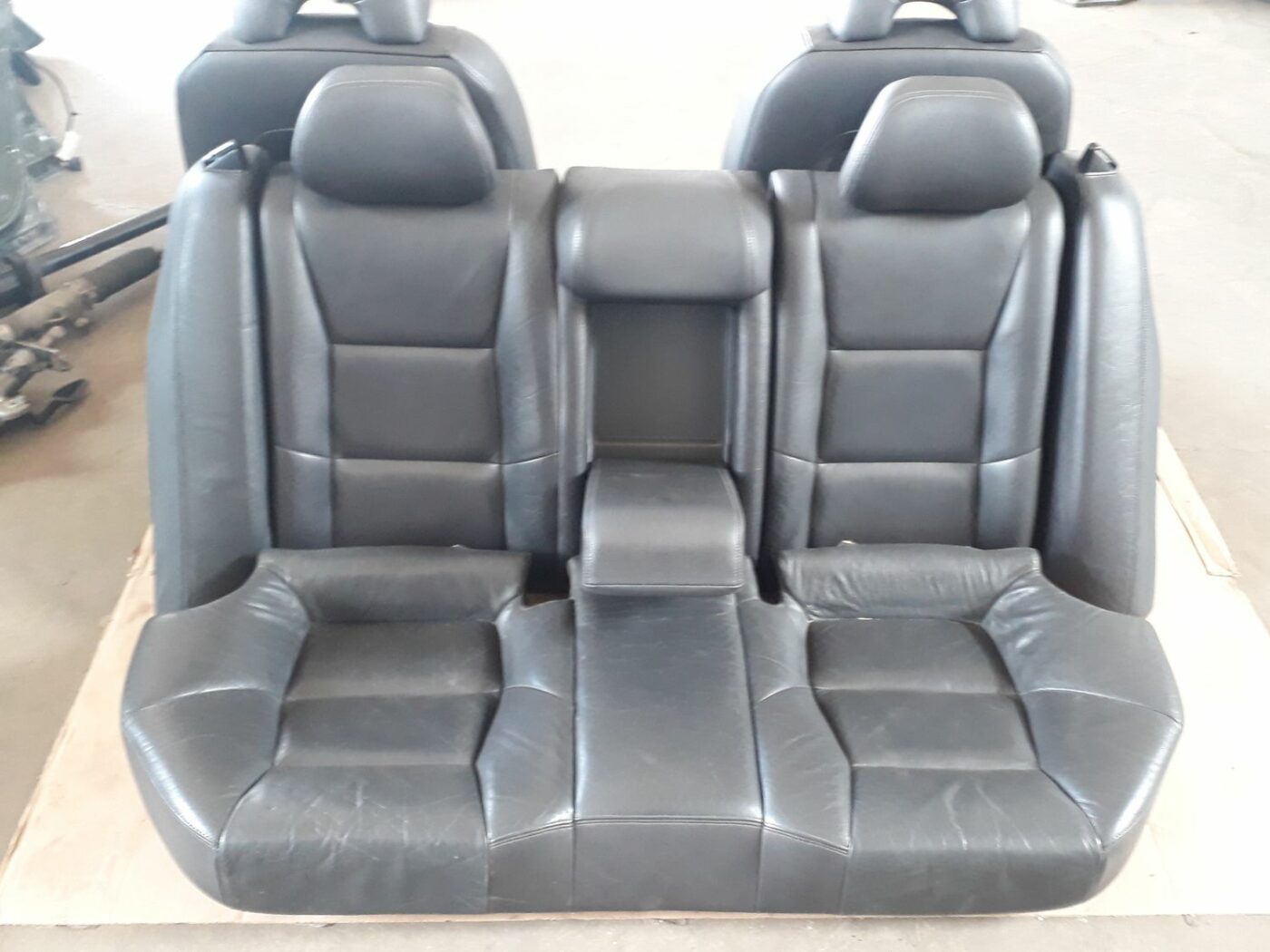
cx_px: 635
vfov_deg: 51.4
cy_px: 476
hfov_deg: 65.3
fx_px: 991
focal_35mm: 27
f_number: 1.9
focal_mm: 3.6
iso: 250
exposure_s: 1/17
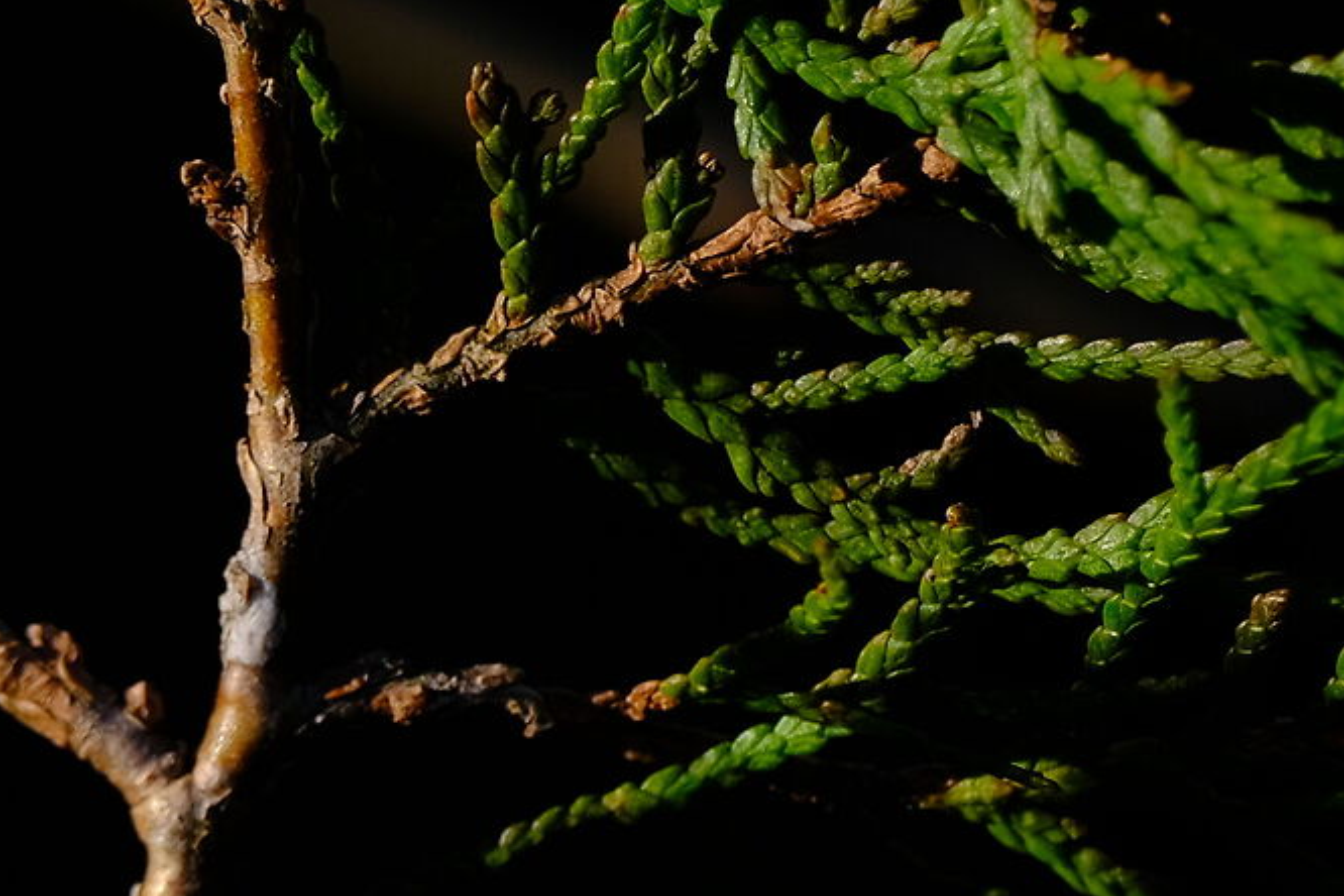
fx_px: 60550
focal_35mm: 1622
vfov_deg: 0.8
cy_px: -4
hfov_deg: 1.3
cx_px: 1380
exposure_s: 1/500
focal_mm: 300
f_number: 5.6
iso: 250
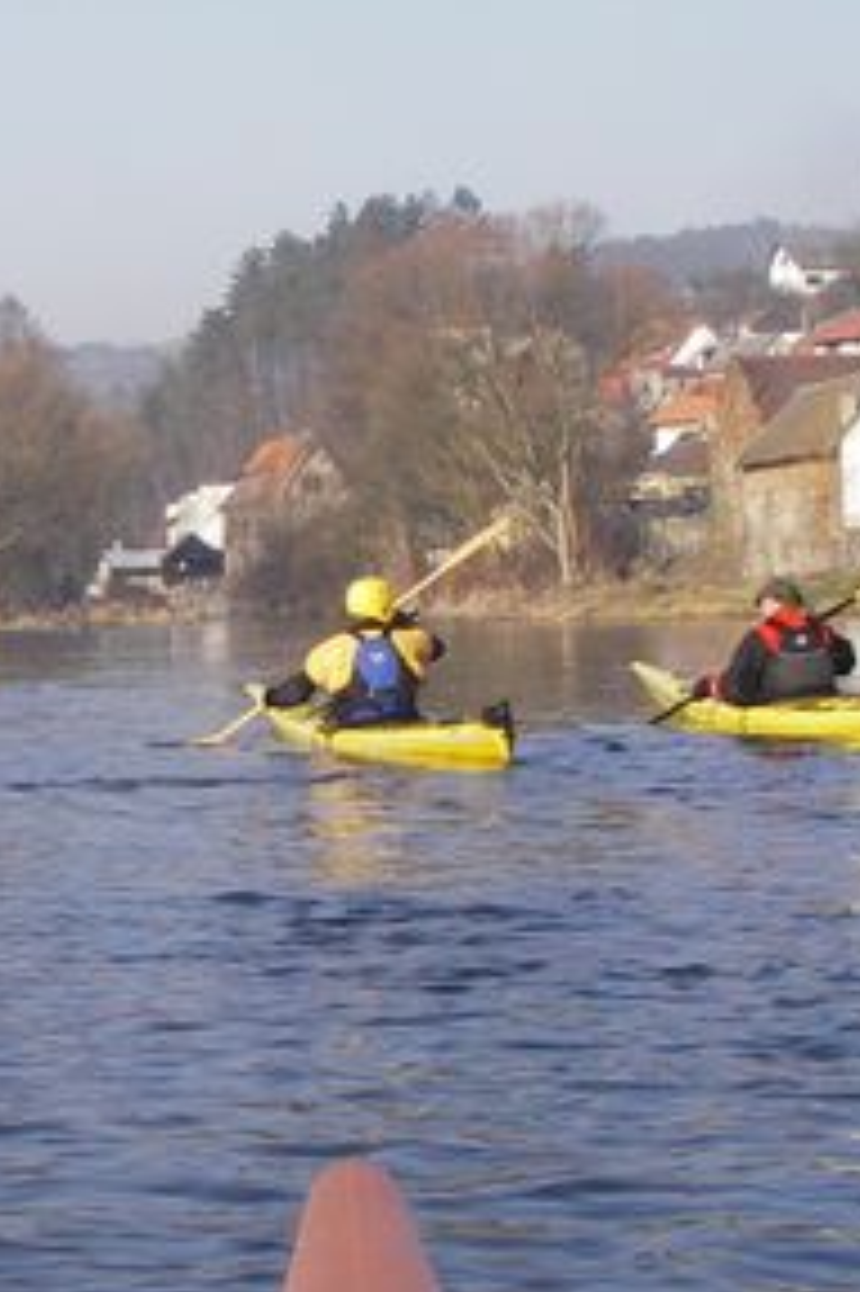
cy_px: 660
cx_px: -221
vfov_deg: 22.4
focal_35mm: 91
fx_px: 3265
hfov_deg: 14.4
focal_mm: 6.3
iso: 50
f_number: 6.6
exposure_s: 1/100
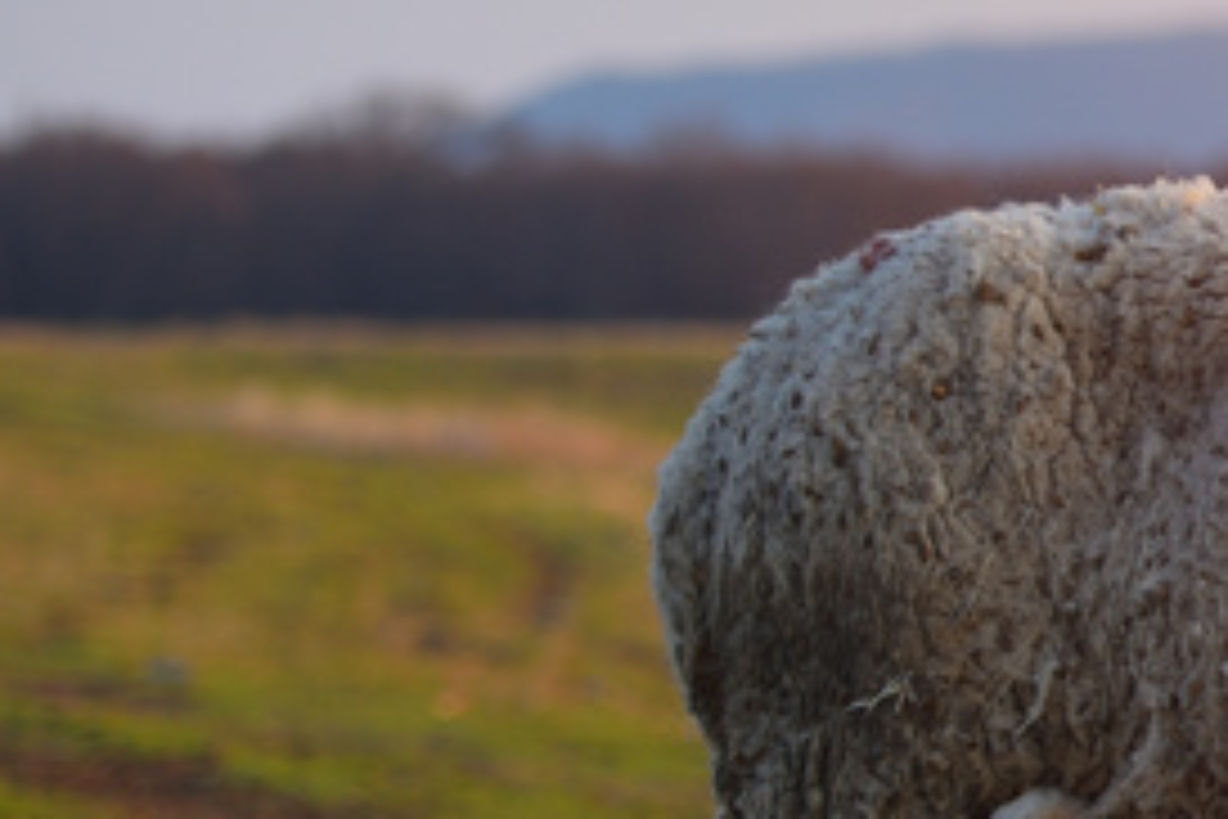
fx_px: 7879
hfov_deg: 8.7
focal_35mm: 231
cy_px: 479
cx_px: 1934
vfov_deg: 5.9
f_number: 2.8
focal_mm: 70
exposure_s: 1/500
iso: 100
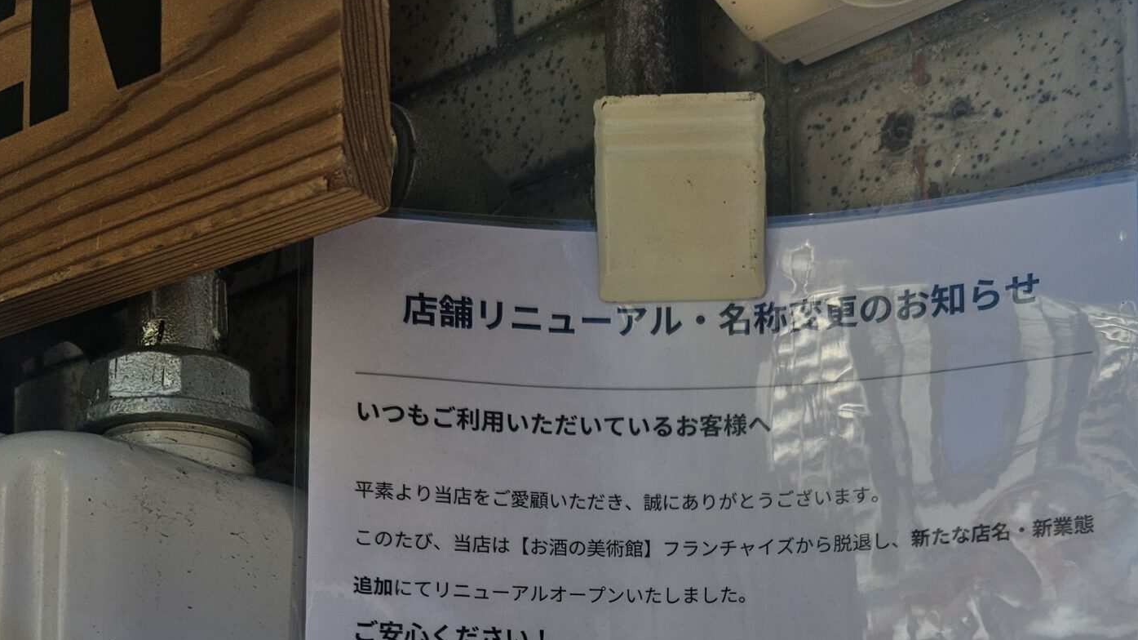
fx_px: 1388
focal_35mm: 46
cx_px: 671
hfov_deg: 44.4
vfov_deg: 23.6
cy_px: 774
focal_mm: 5.4
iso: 25
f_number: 1.8
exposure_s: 1/1406
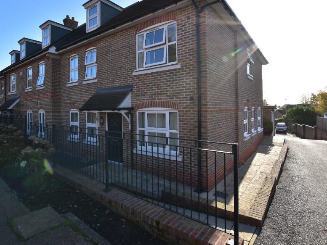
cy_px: 102
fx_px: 180
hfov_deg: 84.4
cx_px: 147
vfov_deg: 68.2
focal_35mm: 19
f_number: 10
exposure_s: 1/320
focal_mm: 10
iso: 400
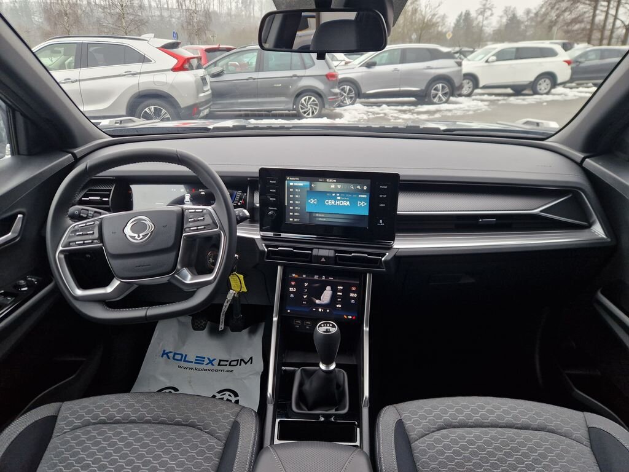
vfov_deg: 58.9
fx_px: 418
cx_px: 314
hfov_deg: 73.9
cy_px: 236
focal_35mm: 23
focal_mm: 5.4
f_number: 1.8
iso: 160
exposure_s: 1/180
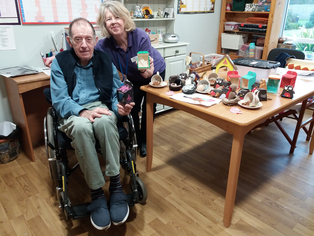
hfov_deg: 63.4
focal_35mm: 28
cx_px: 157
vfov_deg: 49.7
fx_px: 254
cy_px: 118
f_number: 1.9
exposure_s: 1/20
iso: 160
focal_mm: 3.7
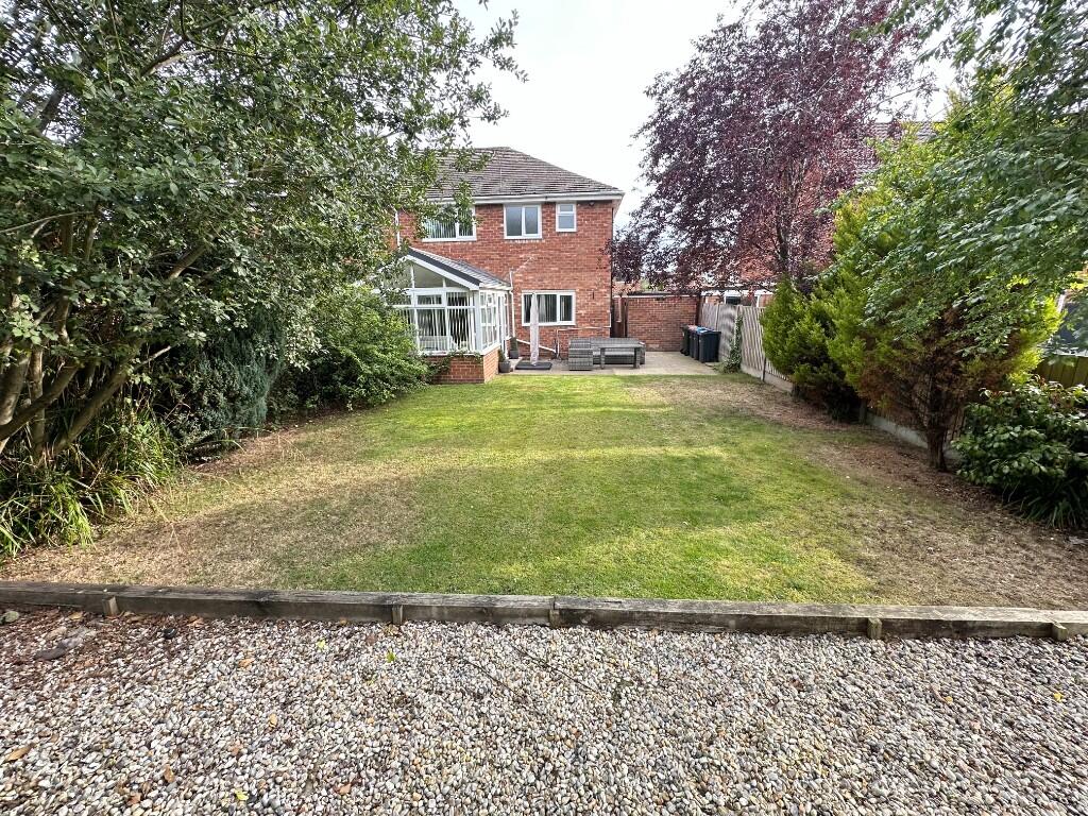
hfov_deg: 102.1
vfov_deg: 85.7
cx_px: 544
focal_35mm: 14
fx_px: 440
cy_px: 408
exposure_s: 1/186
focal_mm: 2.22
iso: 40
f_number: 2.2
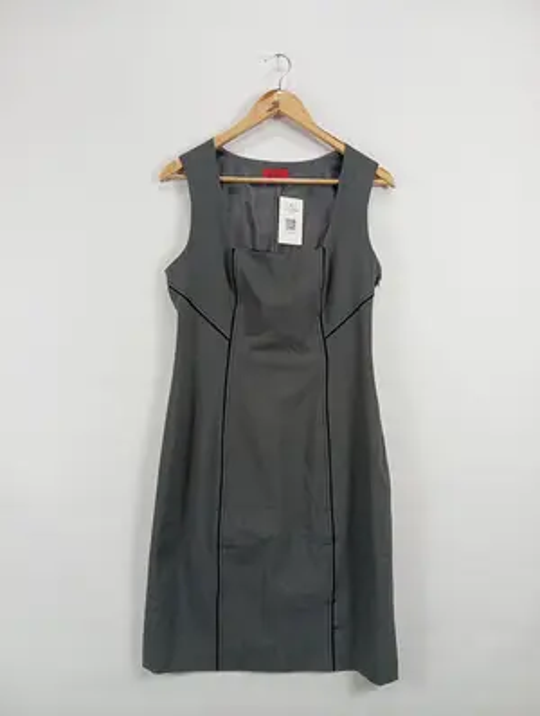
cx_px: 270
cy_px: 358
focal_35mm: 28
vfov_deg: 63.4
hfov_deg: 49.9
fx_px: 581
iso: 68
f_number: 1.8
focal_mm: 4.22
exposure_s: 1/50
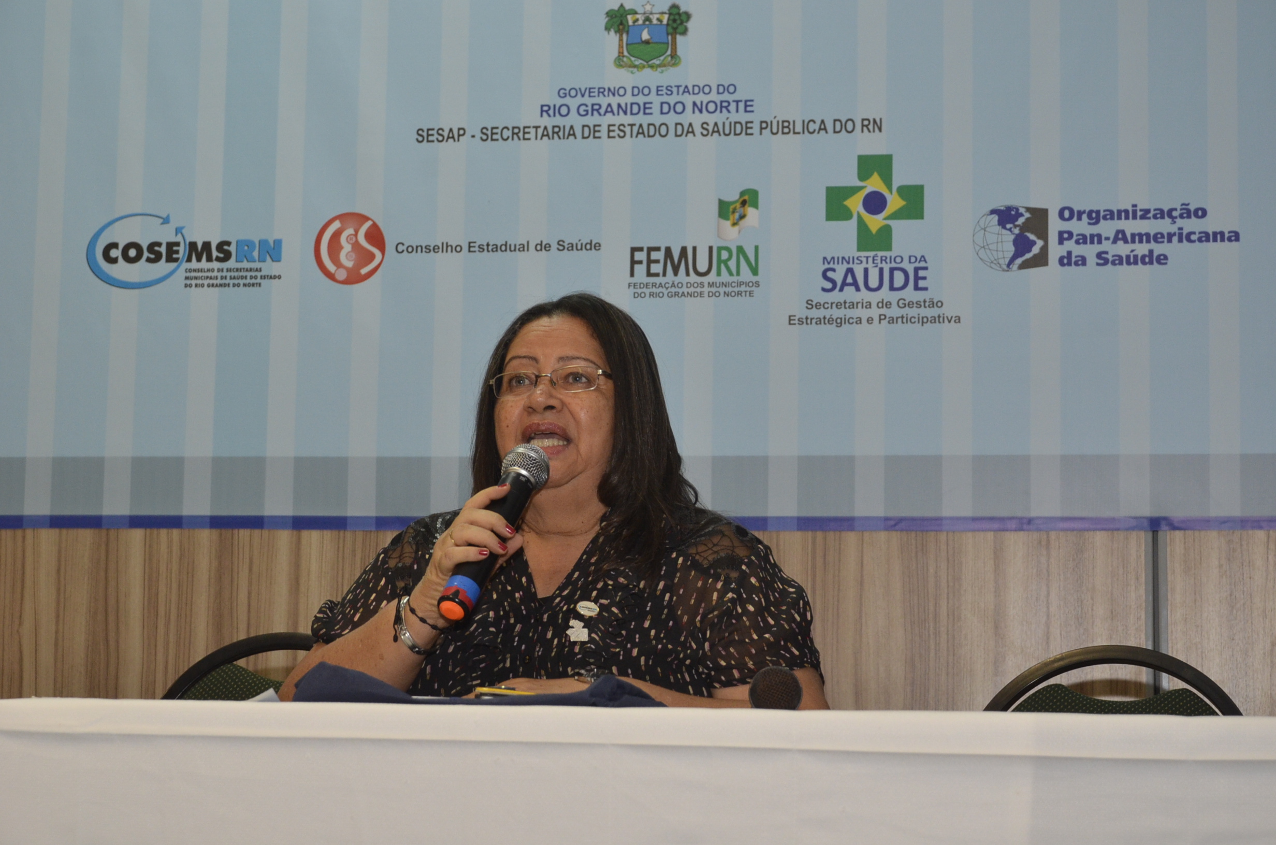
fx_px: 2759
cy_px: 422
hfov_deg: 26.0
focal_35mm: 78
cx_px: 638
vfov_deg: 17.4
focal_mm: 52
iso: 1100
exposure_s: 1/60
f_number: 6.7
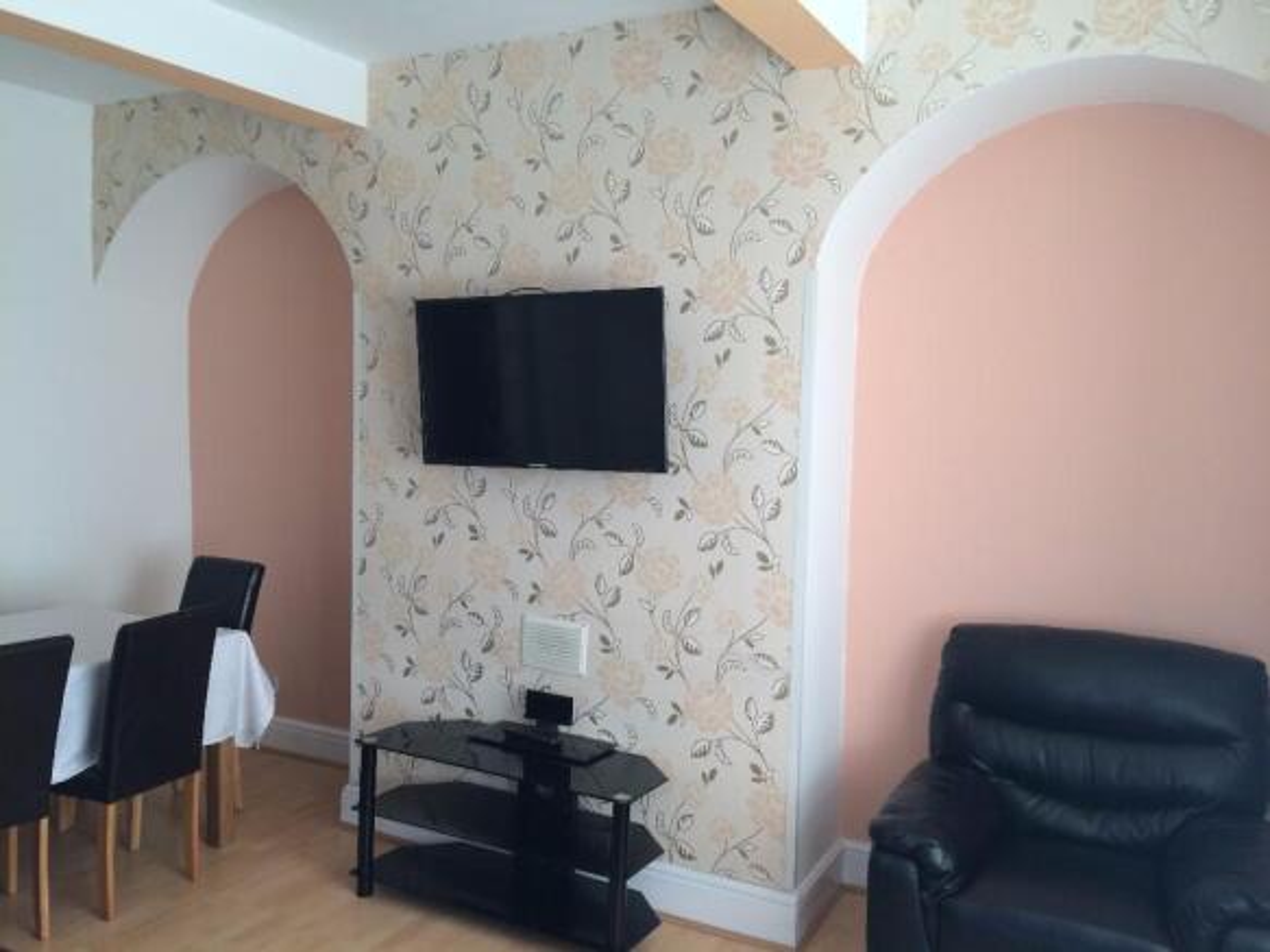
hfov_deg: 61.7
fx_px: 1064
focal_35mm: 29
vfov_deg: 48.2
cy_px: 476
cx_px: 635
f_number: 2.2
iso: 40
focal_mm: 4.15
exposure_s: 1/30
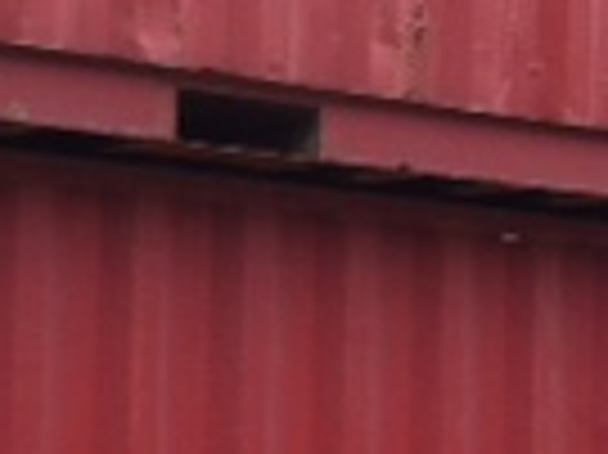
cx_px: 680
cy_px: 355
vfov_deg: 8.9
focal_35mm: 166
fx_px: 2913
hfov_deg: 11.7
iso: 80
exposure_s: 1/296
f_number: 2.8
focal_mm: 3.85
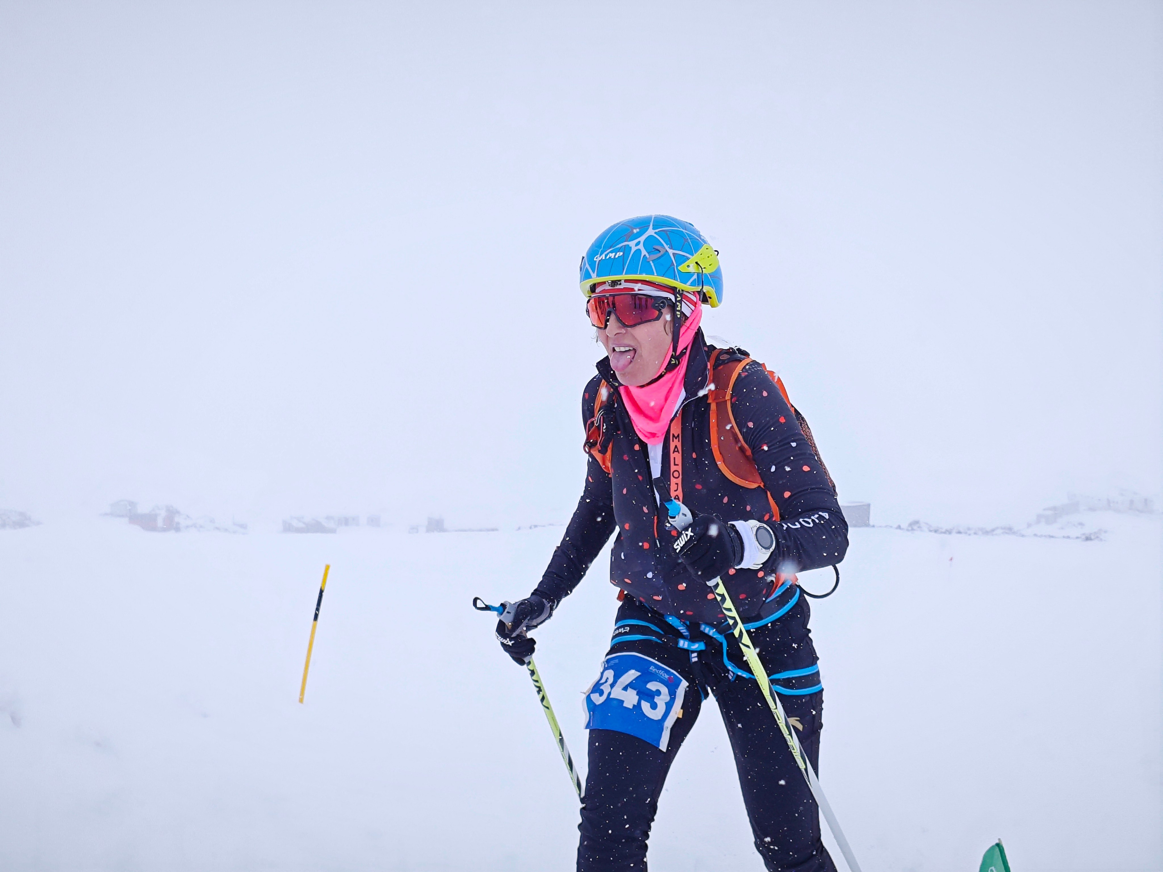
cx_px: 582
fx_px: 773
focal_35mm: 23
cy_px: 436
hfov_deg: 73.9
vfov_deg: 58.9
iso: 50
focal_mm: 5.43
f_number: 1.8
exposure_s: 1/2799
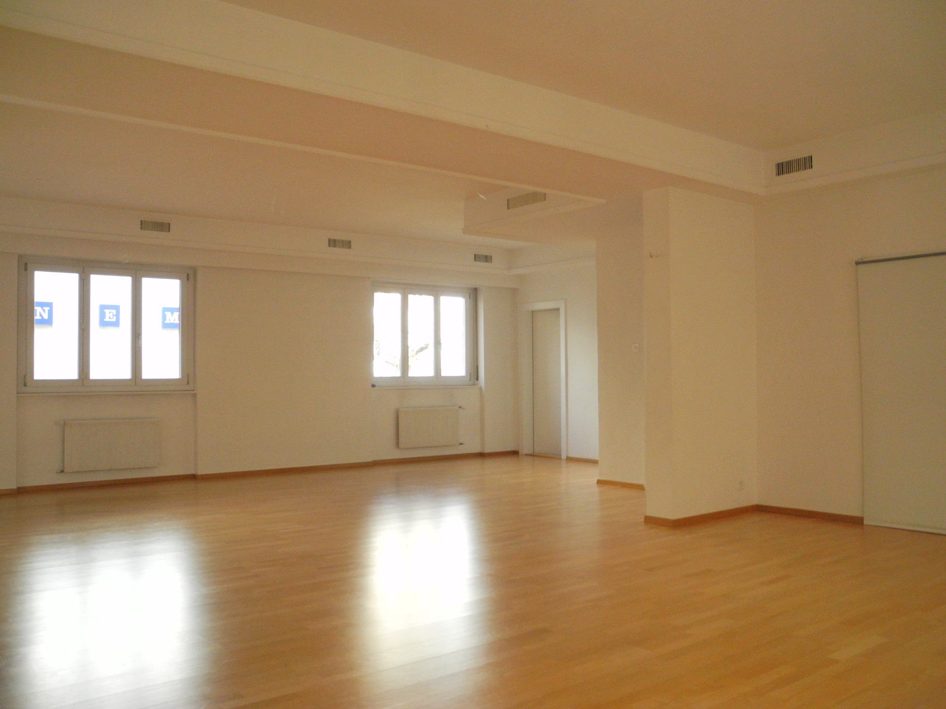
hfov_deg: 60.0
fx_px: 820
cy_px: 354
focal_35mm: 30
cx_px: 473
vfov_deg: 46.8
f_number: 2.8
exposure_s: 1/320
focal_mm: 6.4
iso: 400
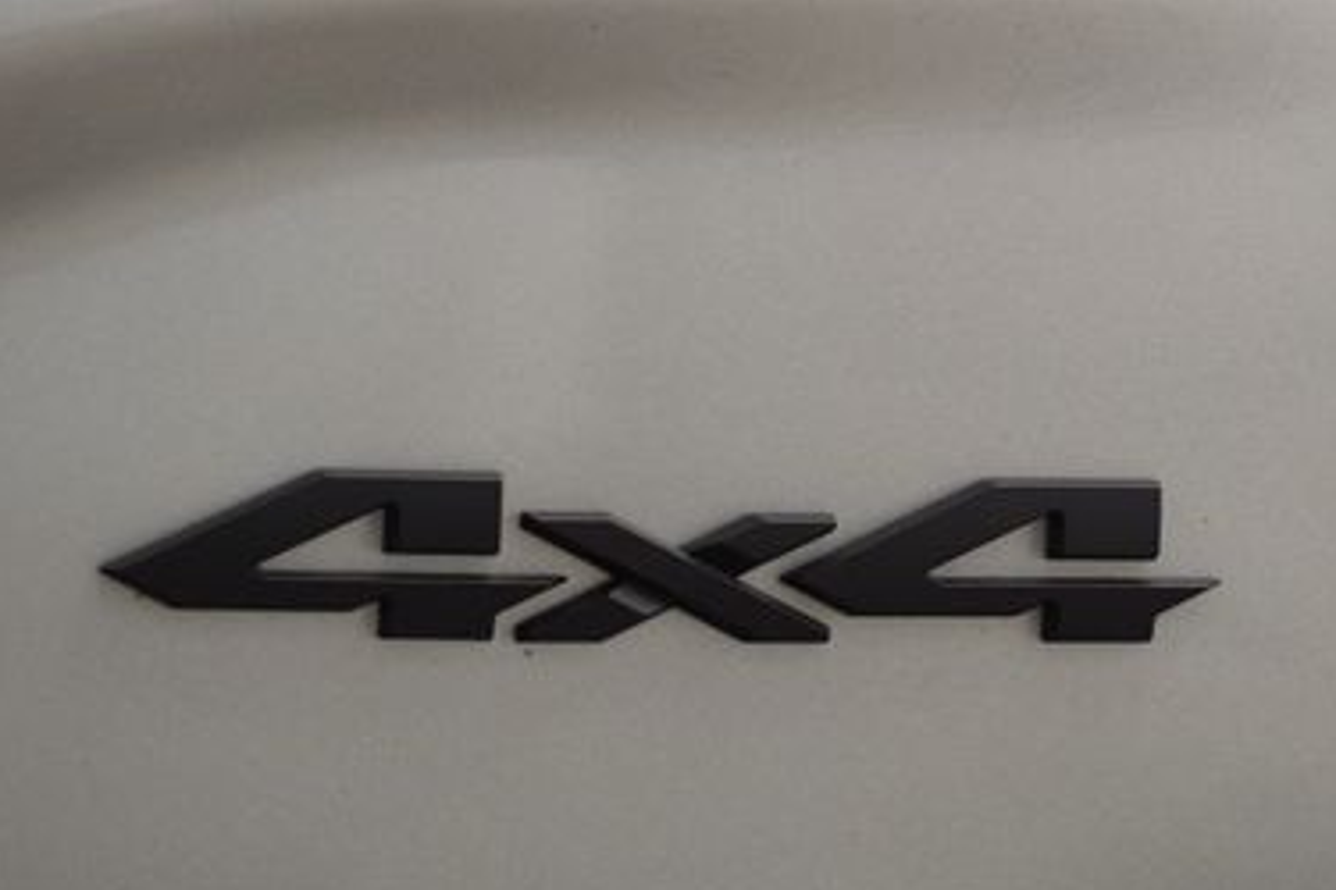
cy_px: 529
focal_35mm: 179
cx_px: 723
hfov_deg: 11.5
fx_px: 6642
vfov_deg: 7.7
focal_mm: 70
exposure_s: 1/125
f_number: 3.5
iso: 1600
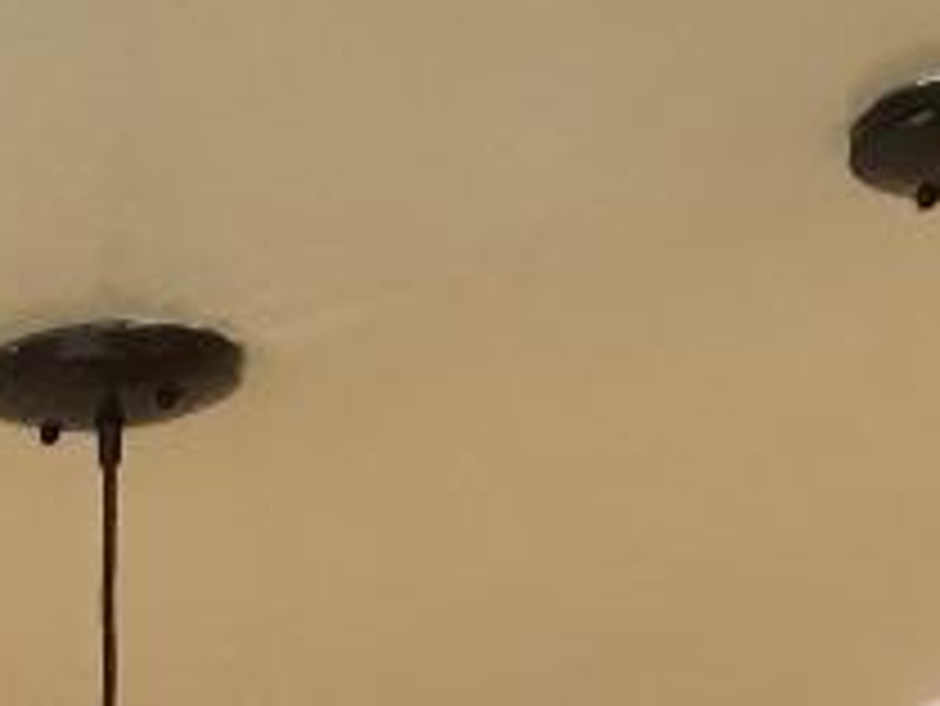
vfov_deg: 6.5
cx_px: -1565
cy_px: 2415
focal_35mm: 200
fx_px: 5434
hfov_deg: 8.7
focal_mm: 4.15
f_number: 2.2
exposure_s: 1/30
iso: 40
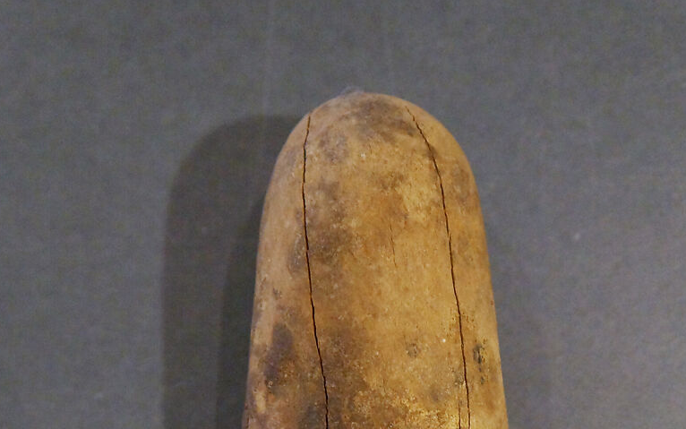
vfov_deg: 18.6
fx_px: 1253
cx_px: 336
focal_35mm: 67
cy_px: 479
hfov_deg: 30.6
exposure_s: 1/50
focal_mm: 28
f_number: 4
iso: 3200
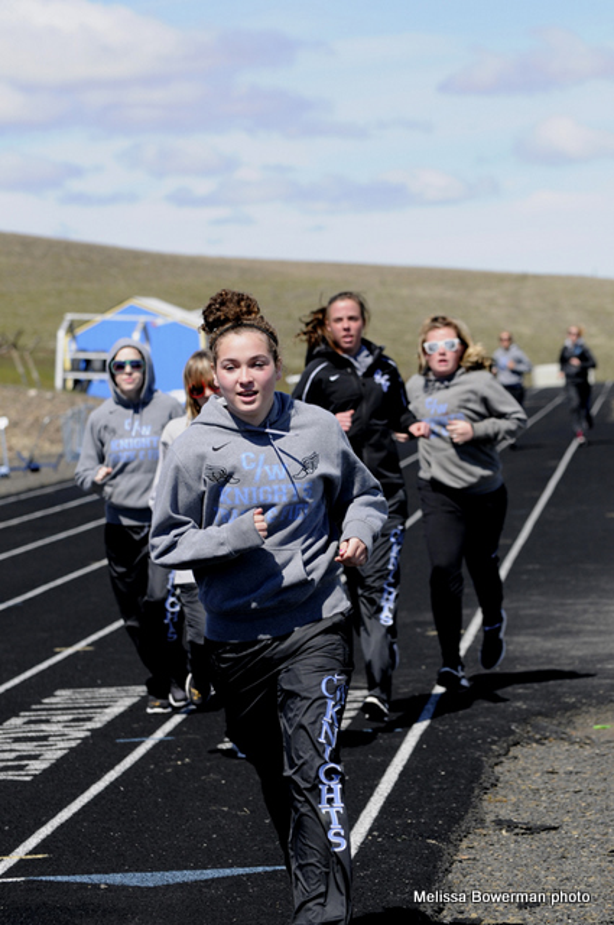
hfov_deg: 9.6
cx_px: 307
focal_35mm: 142
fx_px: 3655
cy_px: 462
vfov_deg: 14.4
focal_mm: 95
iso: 200
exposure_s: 1/1000
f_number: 5.6
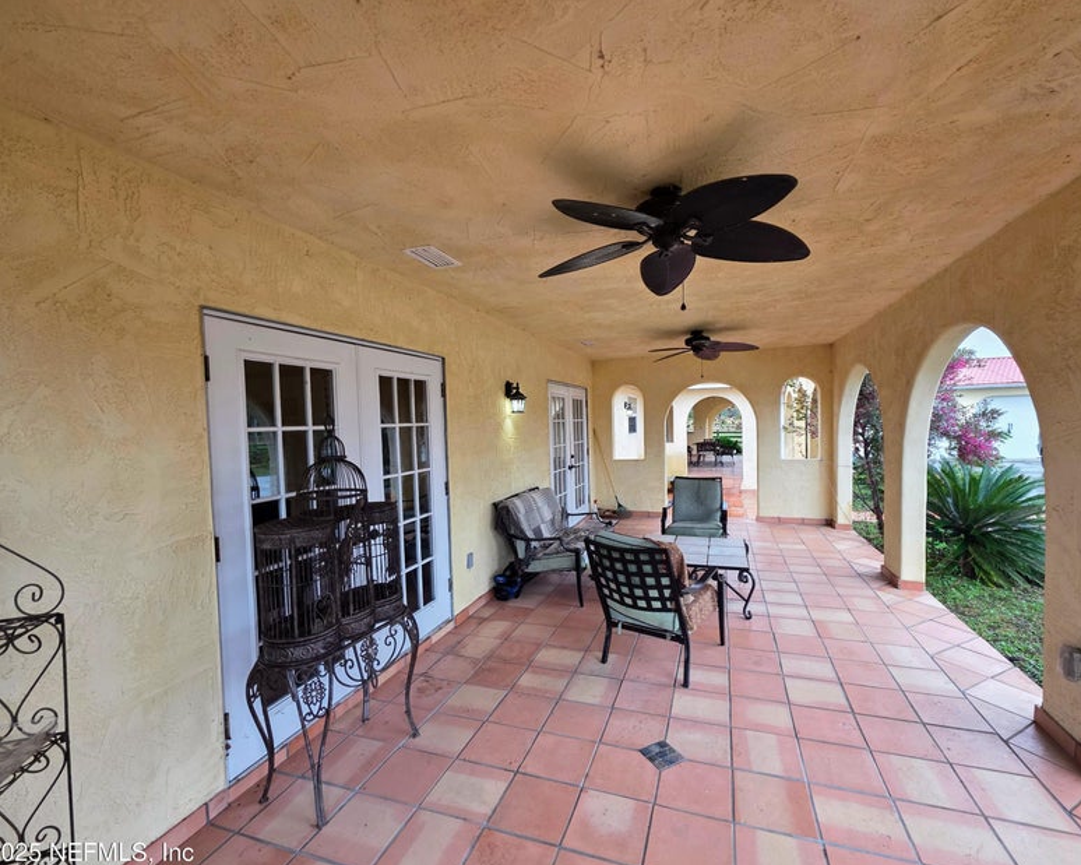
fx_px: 448
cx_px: 563
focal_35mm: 14
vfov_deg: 87.9
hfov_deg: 100.7
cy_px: 446
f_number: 1.9
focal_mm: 2.2
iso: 125
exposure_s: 1/120
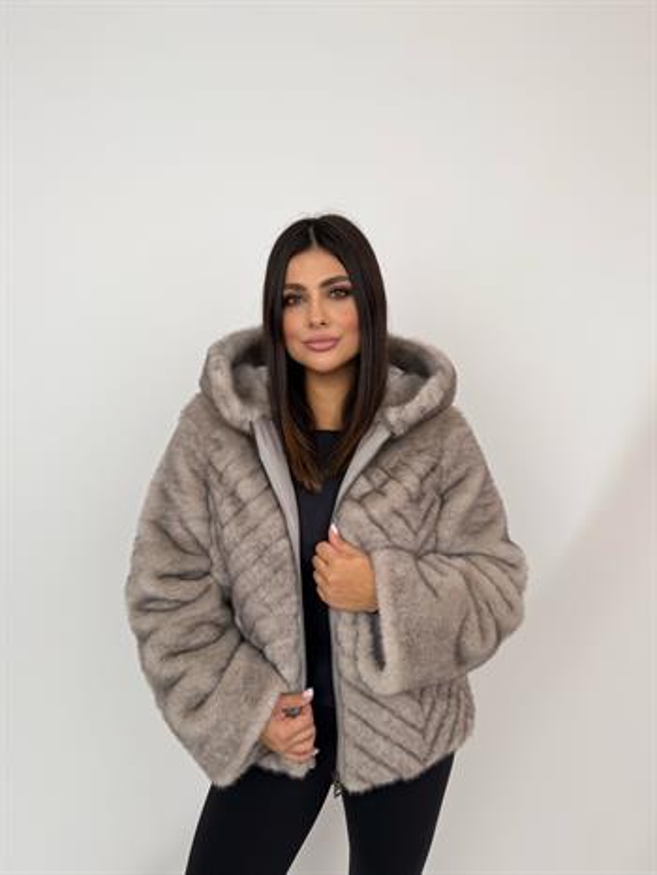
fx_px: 607
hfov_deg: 56.9
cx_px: 328
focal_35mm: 24
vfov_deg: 71.6
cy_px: 438
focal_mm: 6.76
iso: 80
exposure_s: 1/387
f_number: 1.78
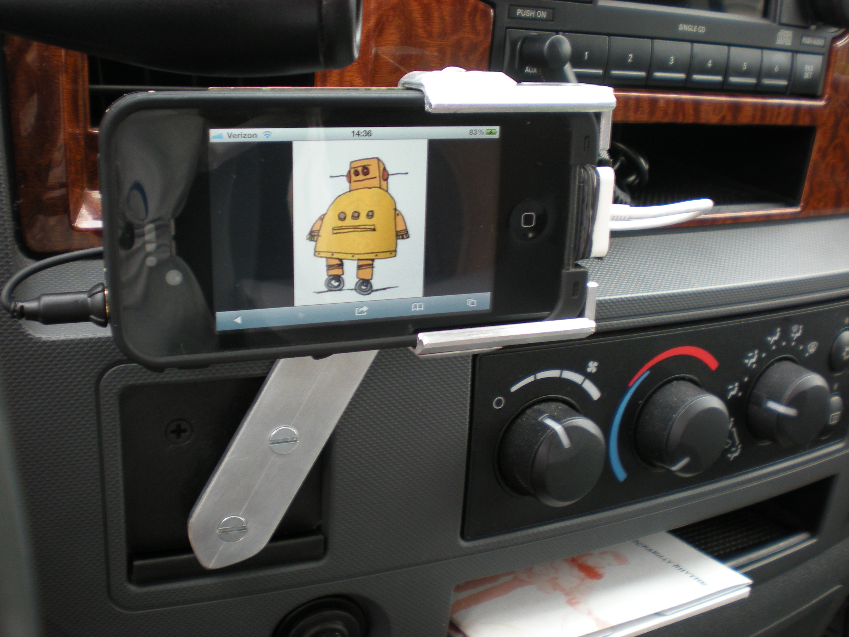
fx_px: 932
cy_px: 318
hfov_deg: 49.0
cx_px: 424
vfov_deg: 37.7
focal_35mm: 38
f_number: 3.1
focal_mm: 6.3
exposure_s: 1/61.5
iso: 102
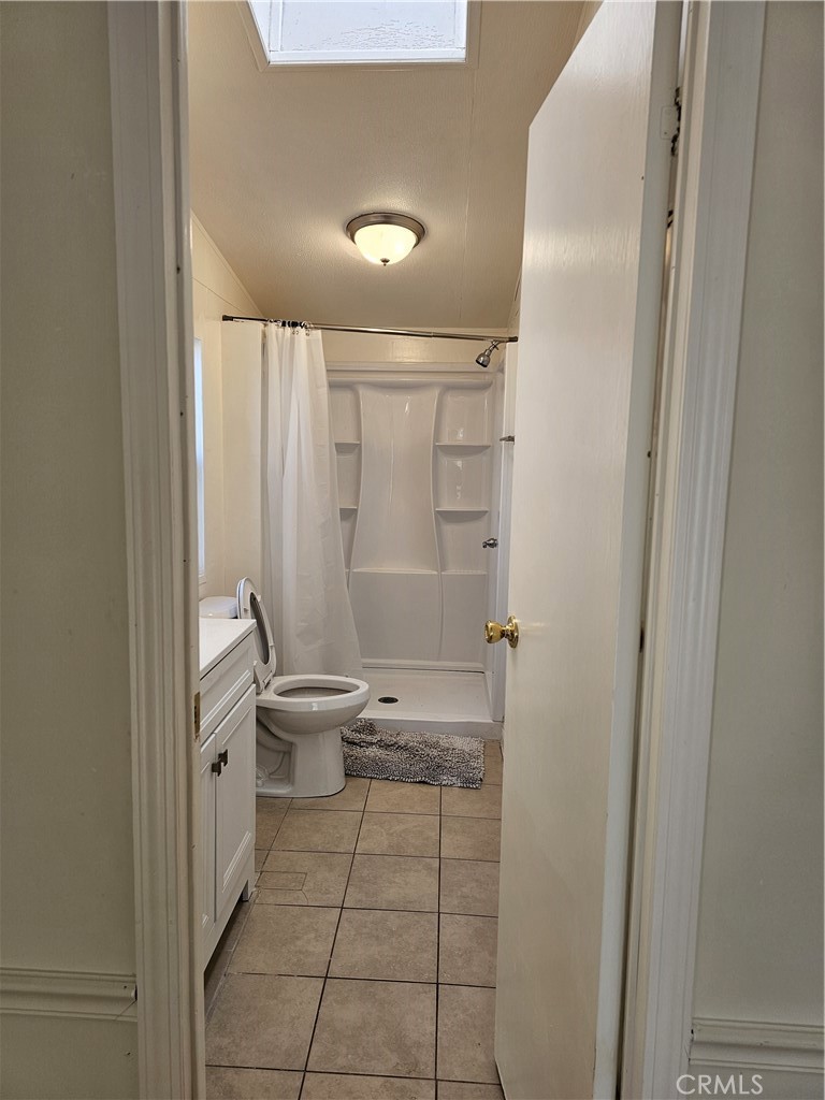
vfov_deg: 73.9
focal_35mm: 23
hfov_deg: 58.9
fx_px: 731
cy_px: 550
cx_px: 412
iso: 40
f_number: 1.7
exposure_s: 1/120
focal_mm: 6.3
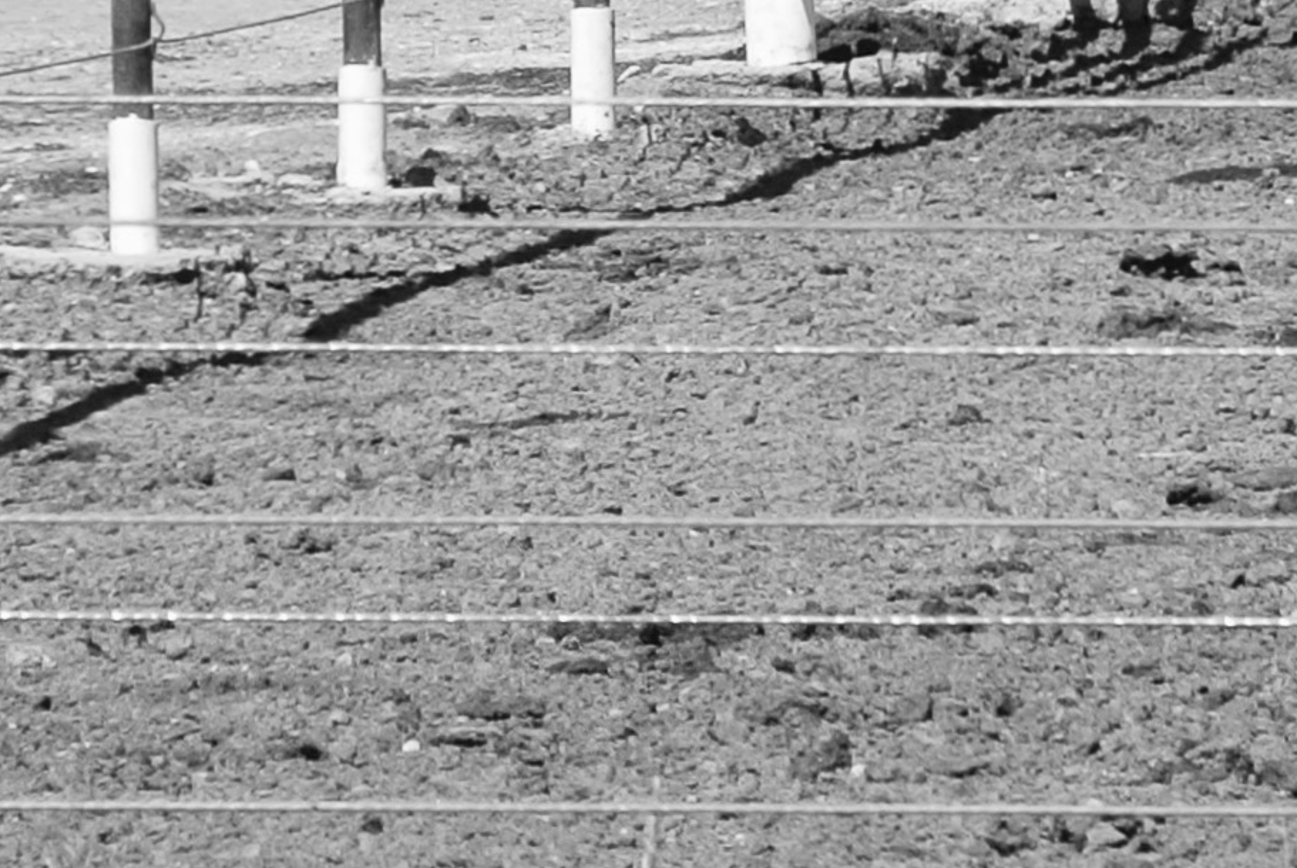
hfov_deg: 1.8
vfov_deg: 1.2
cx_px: 1442
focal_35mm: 1144
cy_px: -165
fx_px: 41268
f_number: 5.6
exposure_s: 1/500
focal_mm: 100
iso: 100
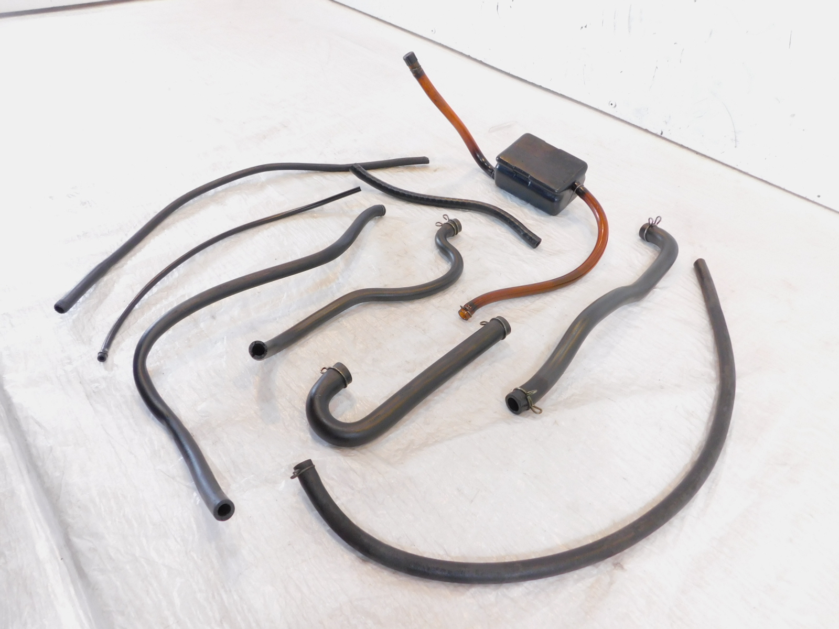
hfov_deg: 73.9
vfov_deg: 58.9
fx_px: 557
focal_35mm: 23
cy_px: 314
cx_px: 420
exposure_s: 1/30
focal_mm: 4
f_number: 3
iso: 220
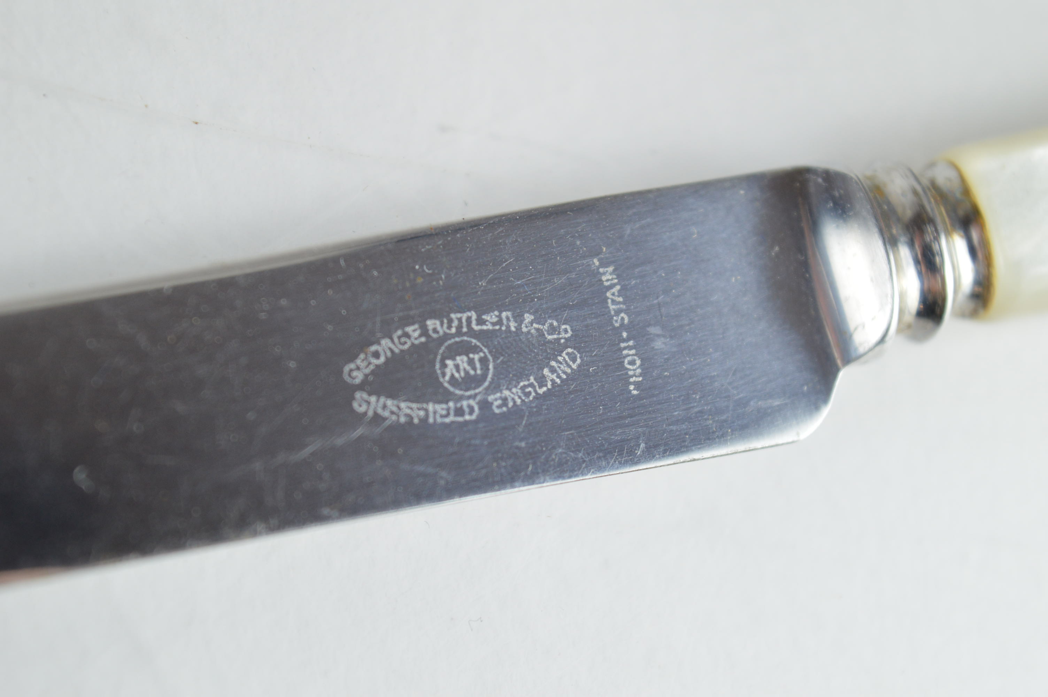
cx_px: 524
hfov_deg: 24.6
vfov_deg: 16.5
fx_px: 2400
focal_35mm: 82
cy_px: 348
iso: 400
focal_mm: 55
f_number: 5.6
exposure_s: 1/60
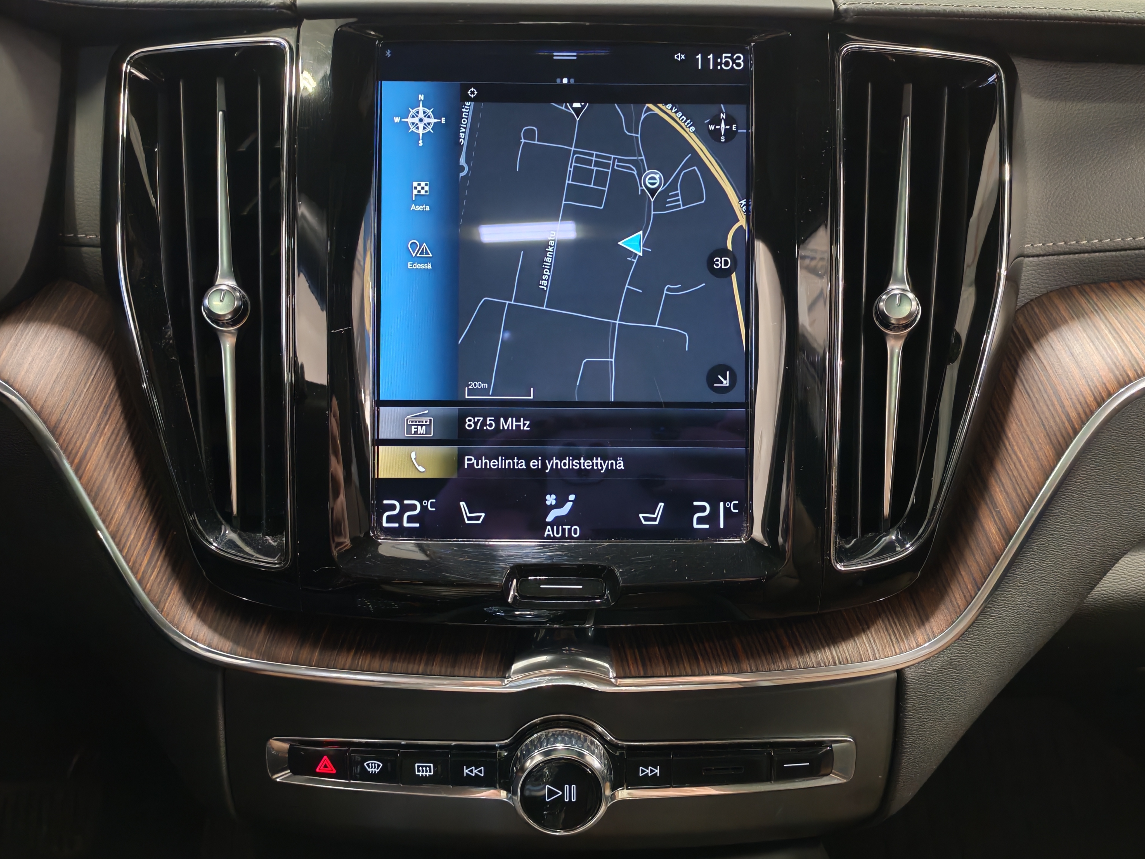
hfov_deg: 56.8
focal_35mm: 32
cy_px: 430
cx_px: 572
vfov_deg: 44.2
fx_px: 1058
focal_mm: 6.12
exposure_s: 1/33.3
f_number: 1.9
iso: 2403
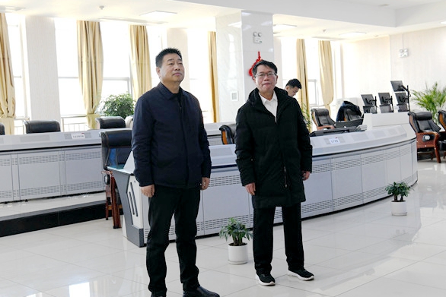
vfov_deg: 31.2
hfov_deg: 45.4
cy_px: 150
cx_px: 222
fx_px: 533
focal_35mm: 43
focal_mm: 42
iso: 2500
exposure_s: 1/160
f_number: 7.1
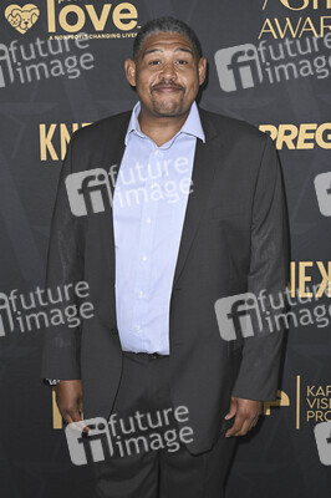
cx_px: 166
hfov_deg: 23.7
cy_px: 249
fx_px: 787
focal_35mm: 57
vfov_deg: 35.1
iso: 2000
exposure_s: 1/320
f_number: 5
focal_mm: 57
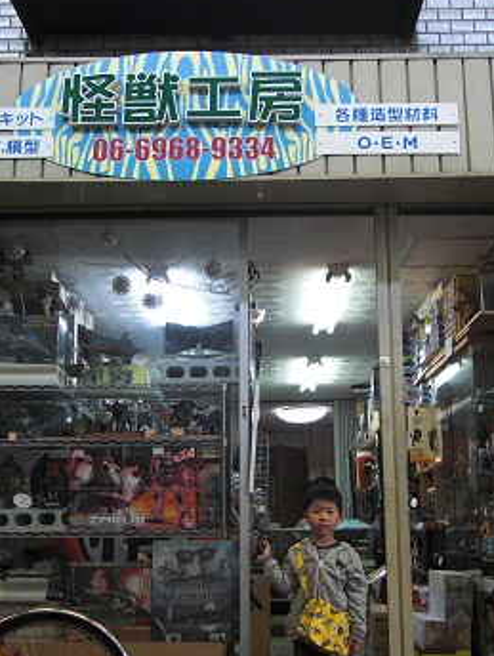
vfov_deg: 44.5
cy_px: 391
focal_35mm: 42
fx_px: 797
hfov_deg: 34.4
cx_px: 251
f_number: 2.7
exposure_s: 1/60
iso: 200
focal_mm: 5.8
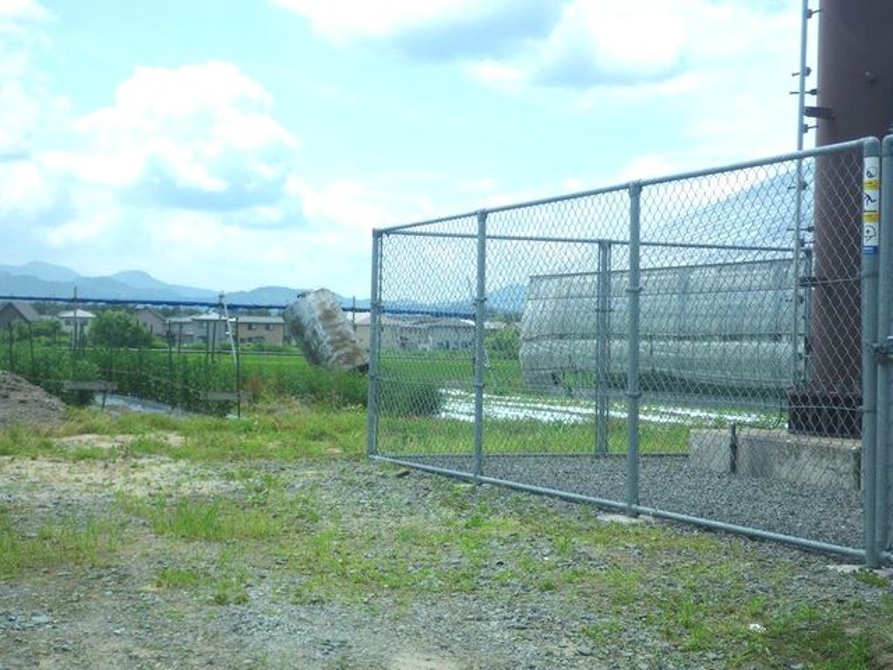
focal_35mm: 62
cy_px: 335
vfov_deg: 23.7
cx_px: 446
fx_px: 1599
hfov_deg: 31.2
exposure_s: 1/320
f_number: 4.6
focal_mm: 11.1
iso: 50
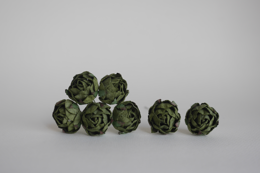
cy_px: 87
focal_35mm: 48
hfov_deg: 41.1
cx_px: 126
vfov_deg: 28.1
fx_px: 347
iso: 200
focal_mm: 20
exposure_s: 1/160
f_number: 2.2
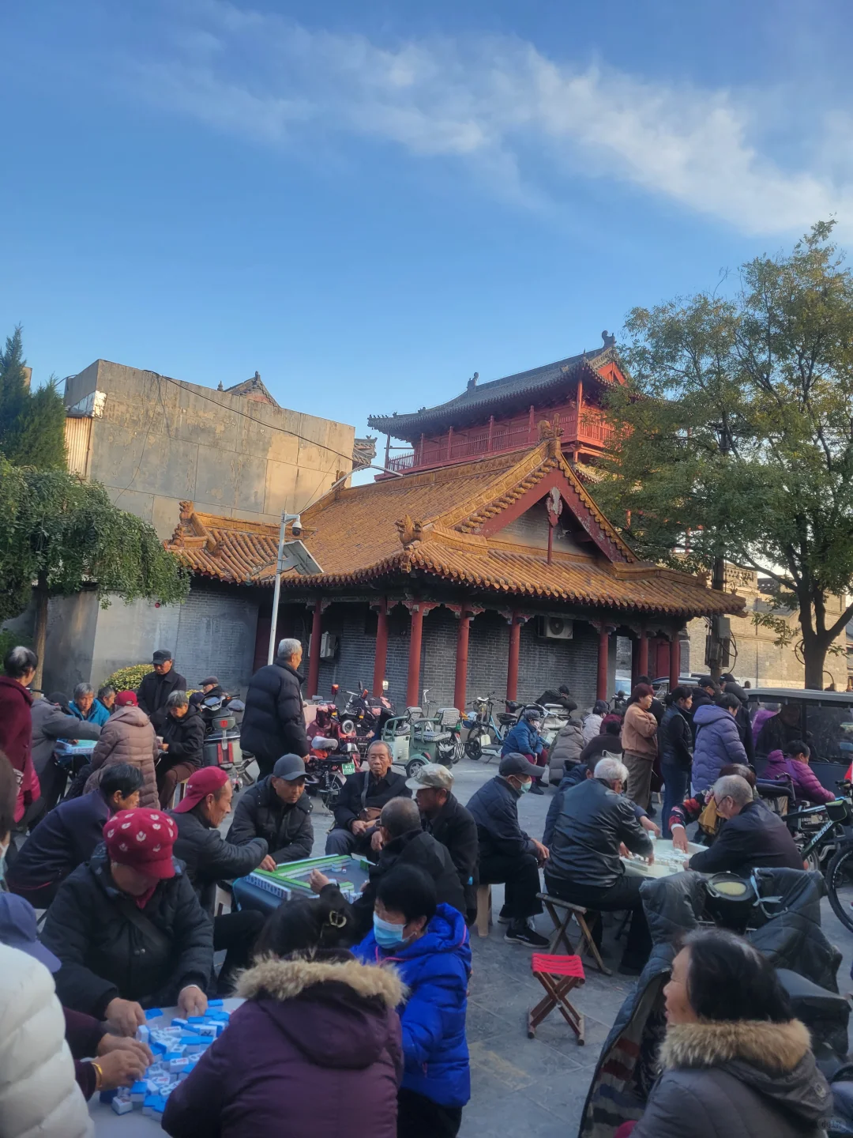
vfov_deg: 67.3
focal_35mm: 26
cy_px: 569
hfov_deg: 53.1
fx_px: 854
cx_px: 426
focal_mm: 5.4
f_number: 1.8
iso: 40
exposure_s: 1/438
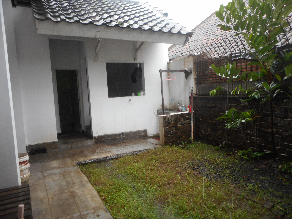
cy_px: 110
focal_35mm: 25
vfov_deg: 54.9
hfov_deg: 69.4
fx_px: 211
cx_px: 146
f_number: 3.7
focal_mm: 4.5
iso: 200
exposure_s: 1/30
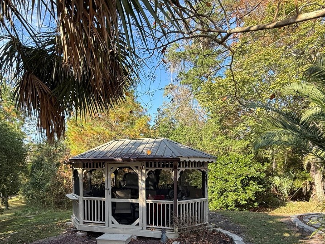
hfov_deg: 81.1
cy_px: 169
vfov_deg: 63.7
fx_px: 188
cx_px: 136
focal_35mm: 20
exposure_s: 1/290
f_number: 2.2
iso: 64
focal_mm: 2.22
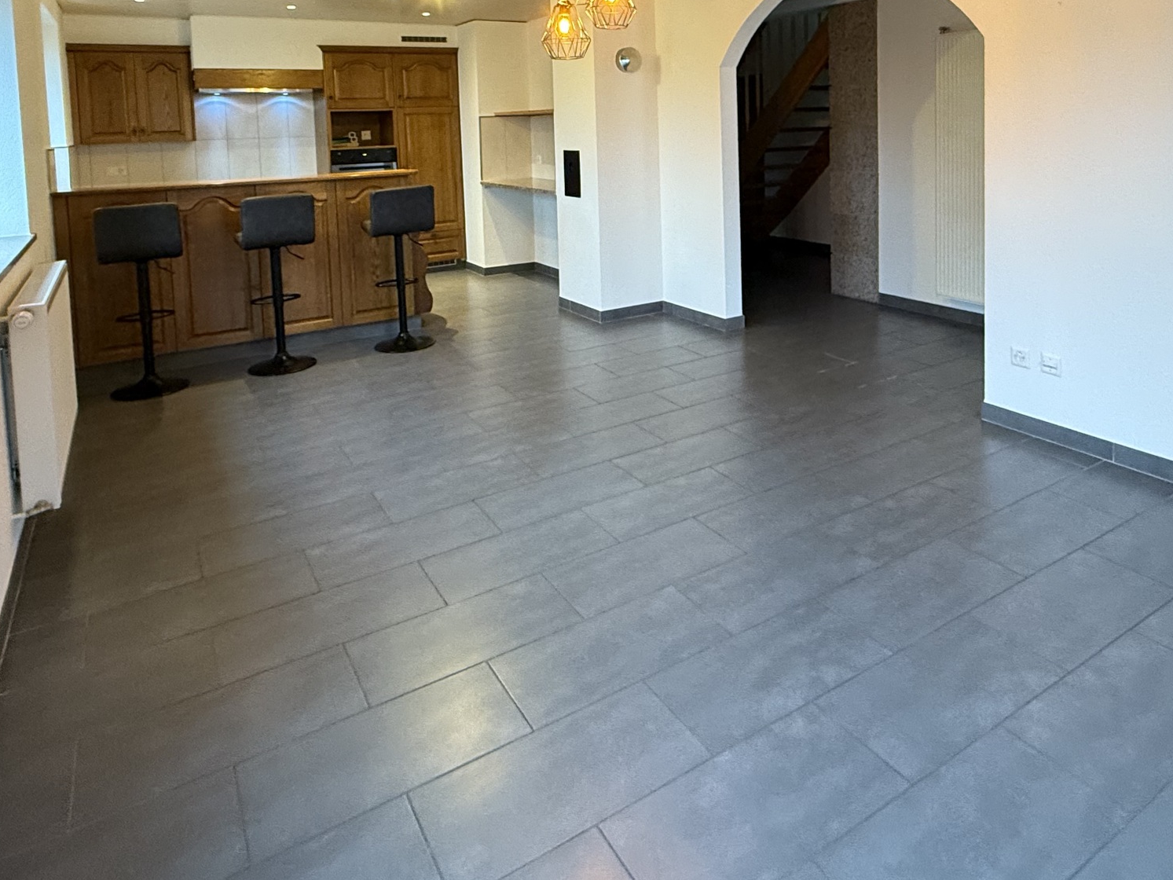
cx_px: 658
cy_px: 171
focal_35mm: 24
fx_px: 813
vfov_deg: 53.0
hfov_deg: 71.3
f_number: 2.2
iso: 400
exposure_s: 1/50
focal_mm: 2.22
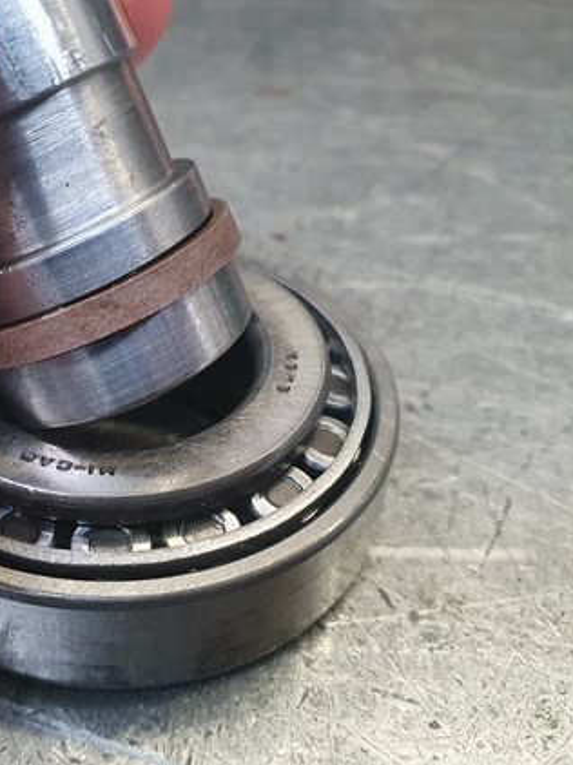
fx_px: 817
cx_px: 151
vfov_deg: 50.1
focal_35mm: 37
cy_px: 406
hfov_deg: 37.8
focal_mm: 4.32
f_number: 2.4
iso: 640
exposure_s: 1/100
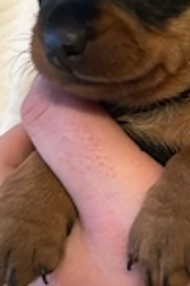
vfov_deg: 27.2
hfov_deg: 17.8
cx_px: 204
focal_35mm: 74
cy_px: 90
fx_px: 587
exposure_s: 1/50
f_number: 1.6
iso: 400
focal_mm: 4.2
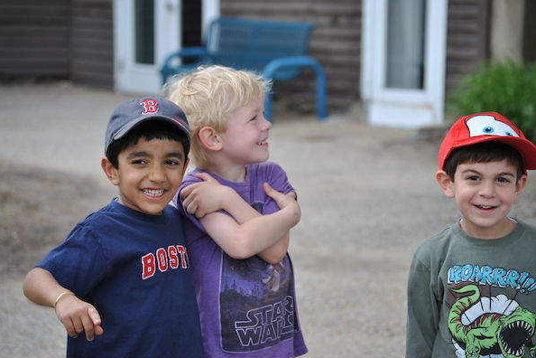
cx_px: 268
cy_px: 180
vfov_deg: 10.1
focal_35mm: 136
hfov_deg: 15.1
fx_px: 2025
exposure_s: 1/400
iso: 200
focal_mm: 90
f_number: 5
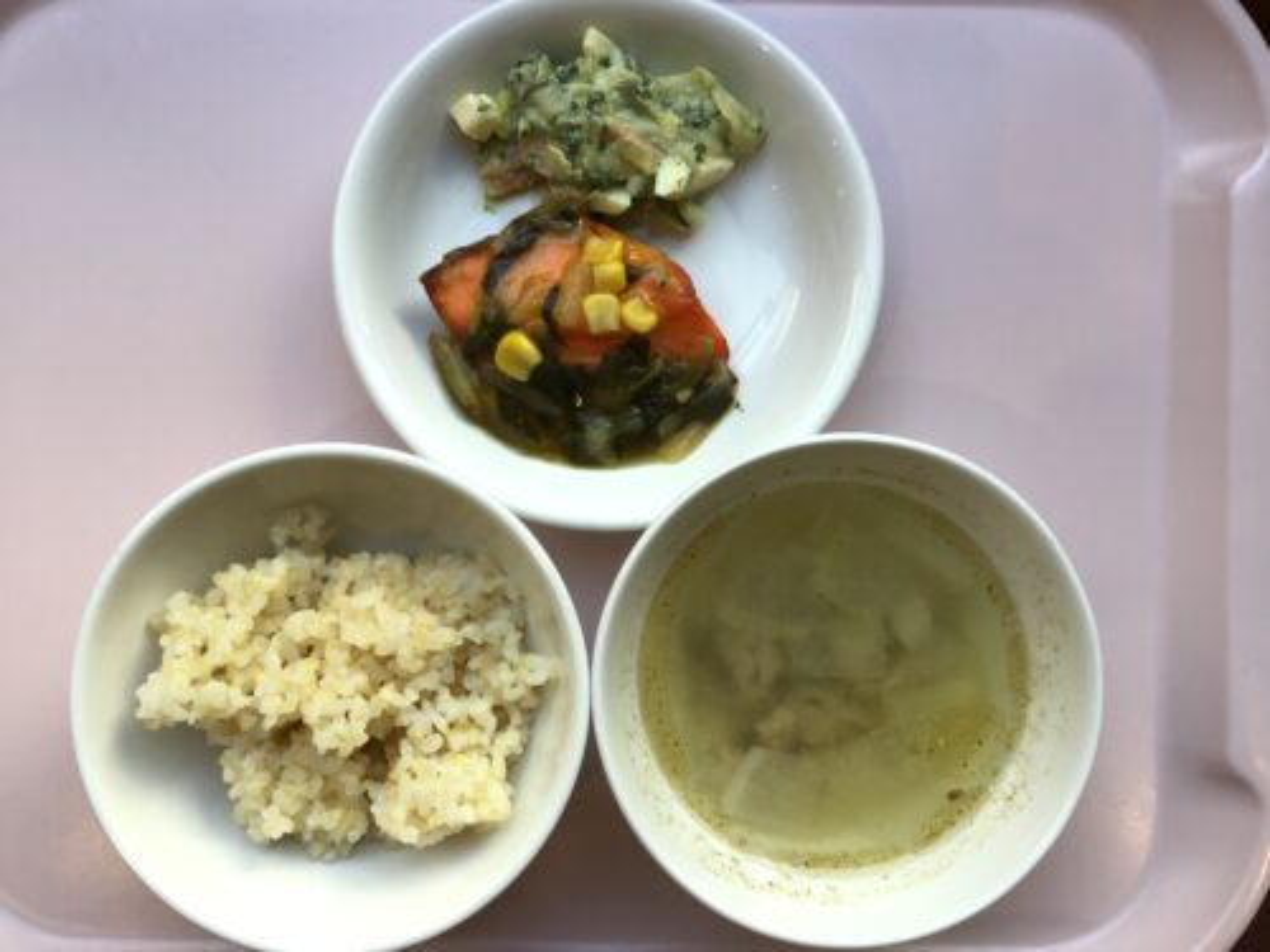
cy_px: 476
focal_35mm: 31
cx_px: 635
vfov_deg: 45.4
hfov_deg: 58.4
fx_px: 1137
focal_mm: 3.3
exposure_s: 1/60
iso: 32
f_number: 2.4
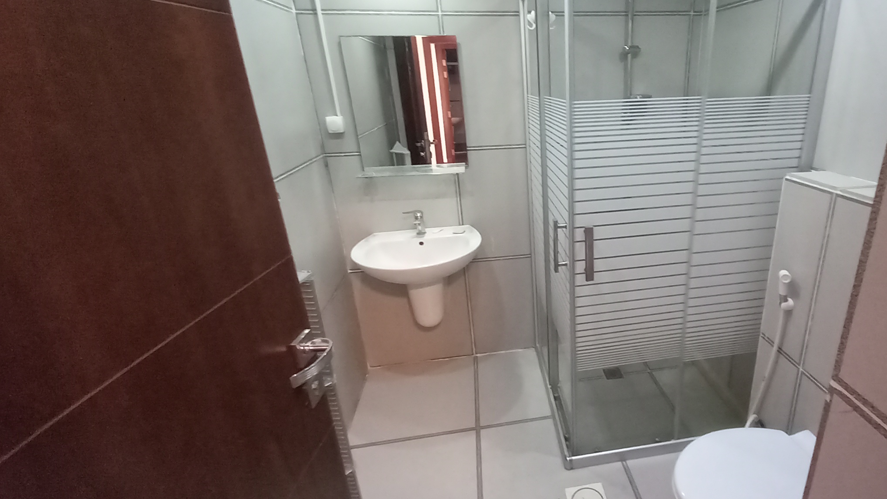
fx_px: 423
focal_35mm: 18
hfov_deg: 90.7
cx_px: 556
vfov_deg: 61.0
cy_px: 253
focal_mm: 1.13
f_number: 2.2
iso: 400
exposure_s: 1/14.3
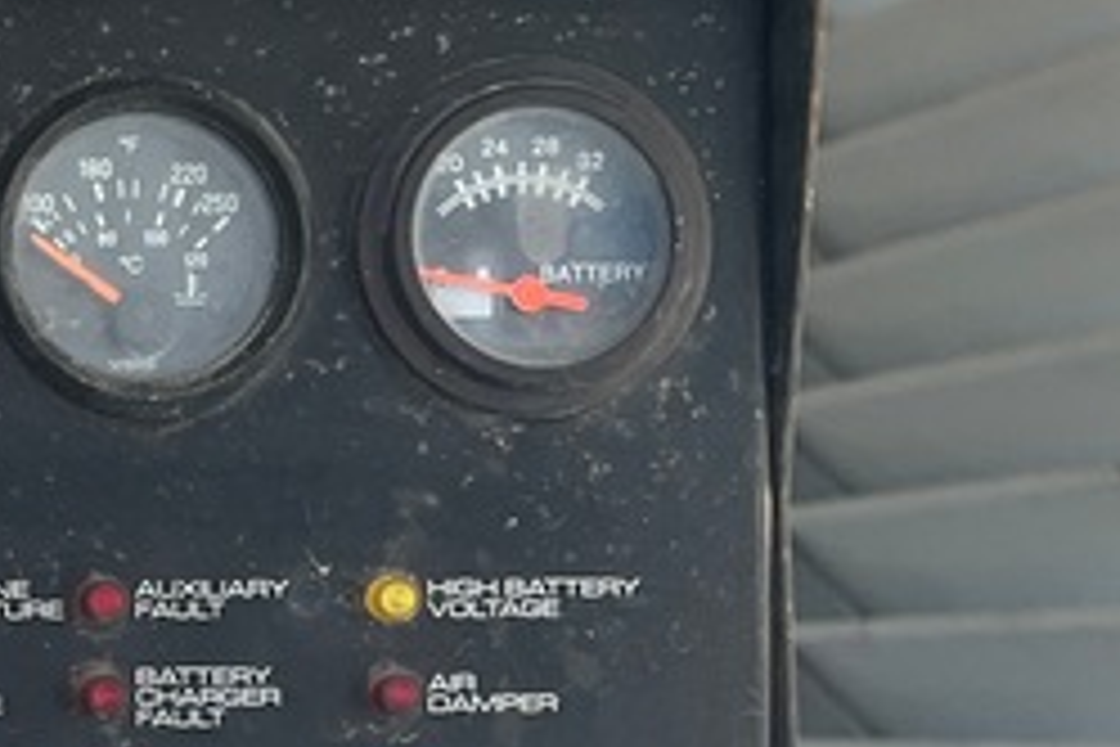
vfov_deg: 12.3
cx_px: -711
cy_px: 500
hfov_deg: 16.3
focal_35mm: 111
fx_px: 3453
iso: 50
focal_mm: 5.1
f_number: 1.6
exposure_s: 1/172
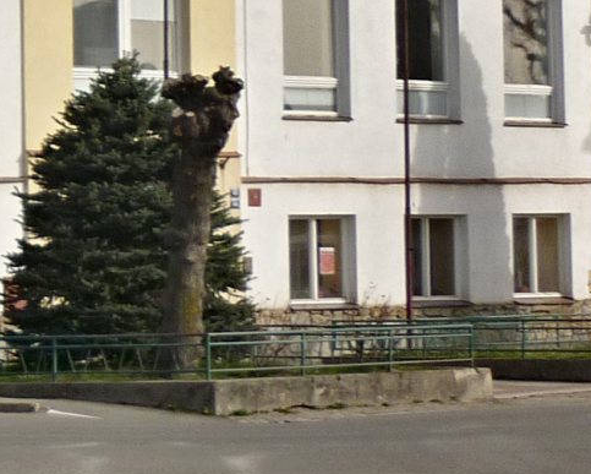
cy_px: -276
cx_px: -532
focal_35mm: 128
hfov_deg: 13.3
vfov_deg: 11.5
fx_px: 2240
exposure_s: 1/200
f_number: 8
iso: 80
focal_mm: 5.5
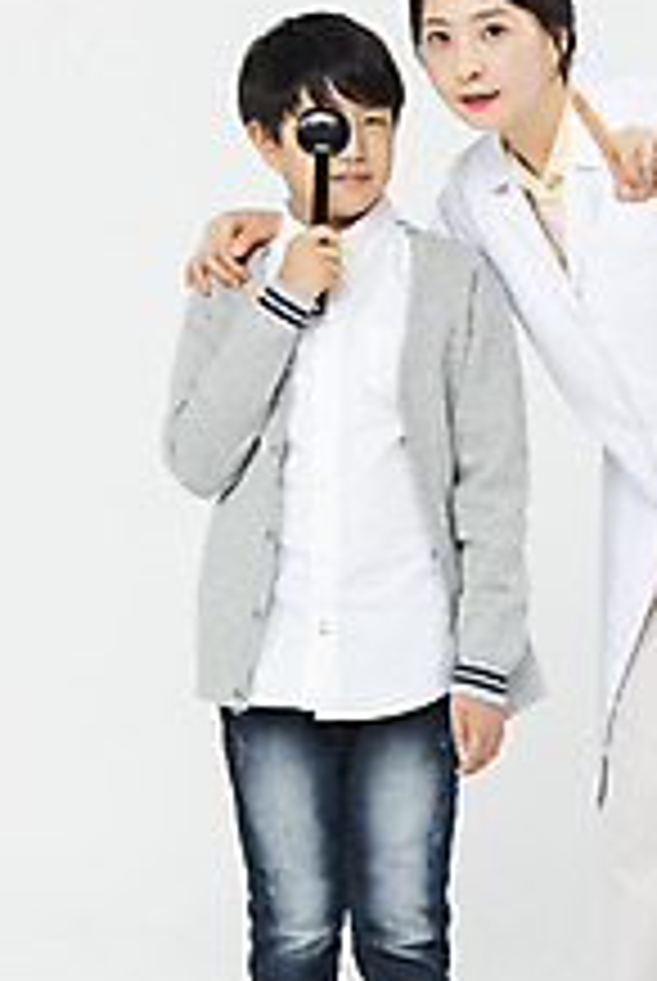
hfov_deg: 8.3
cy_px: 508
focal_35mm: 165
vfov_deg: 12.4
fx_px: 4502
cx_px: 524
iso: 100
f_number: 16
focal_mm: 90
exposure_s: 1/125
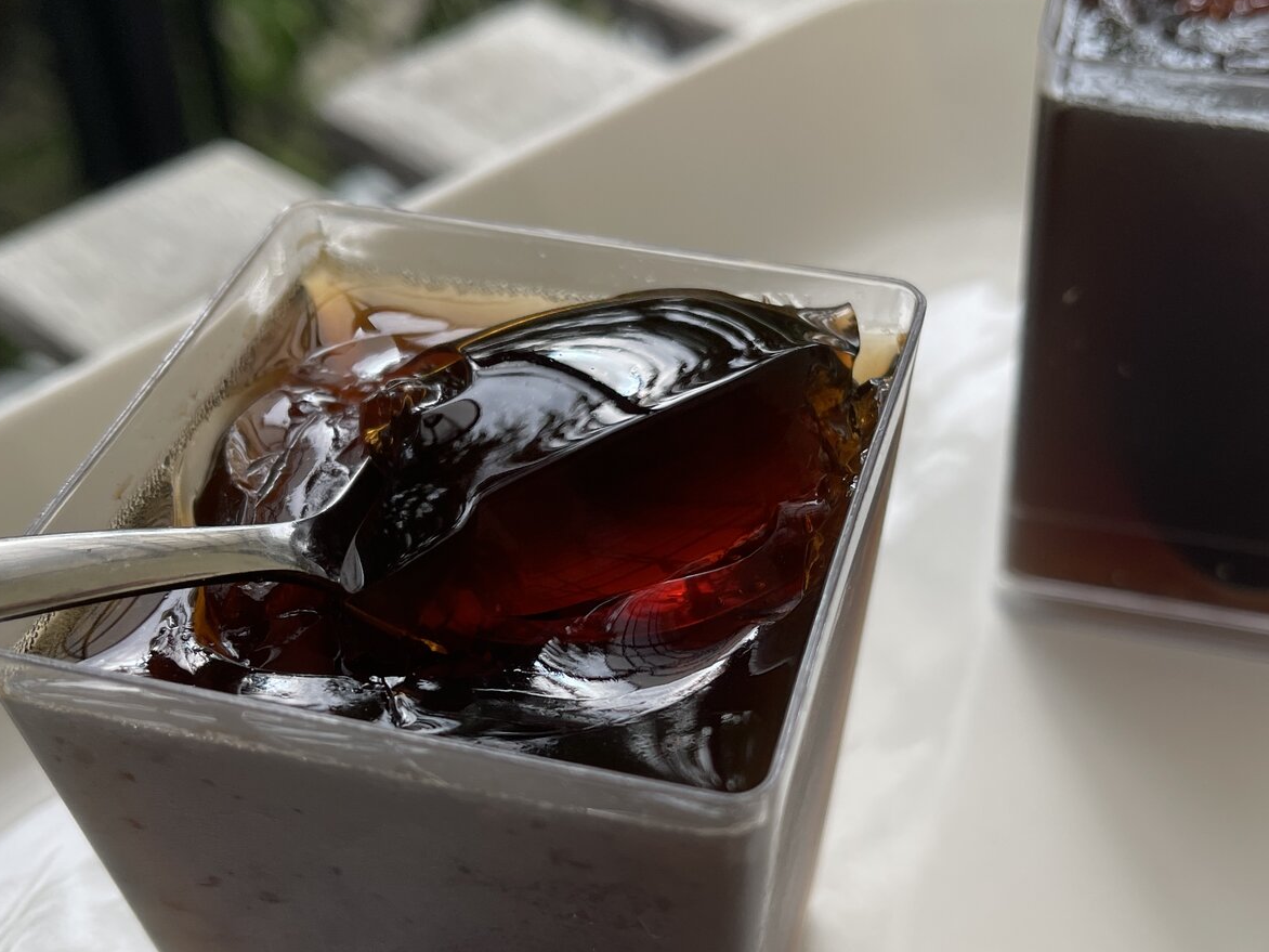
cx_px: 664
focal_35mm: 43
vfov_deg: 33.3
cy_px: 645
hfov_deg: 43.8
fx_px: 1576
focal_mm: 5.1
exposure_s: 1/842
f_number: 1.6
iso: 32
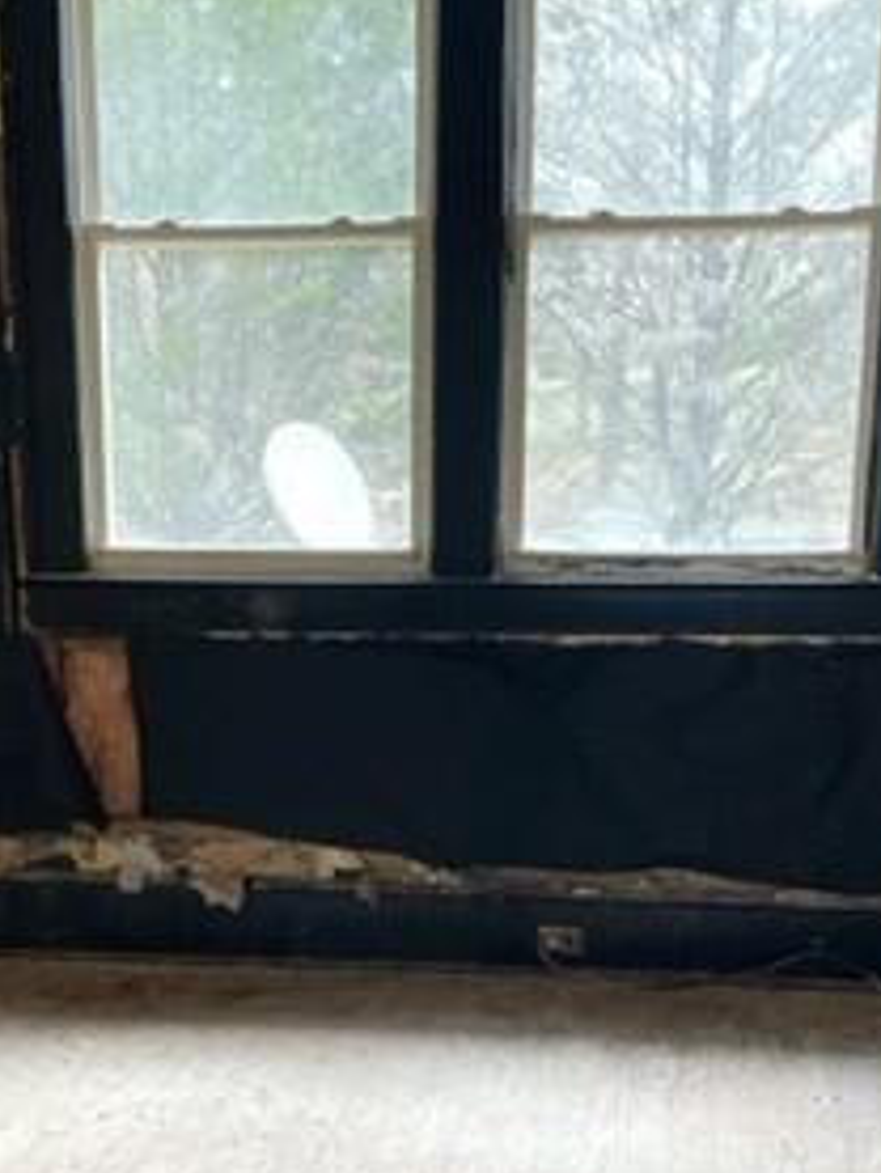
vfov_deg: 31.1
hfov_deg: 24.4
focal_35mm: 60
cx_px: 335
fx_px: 2034
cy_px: 995
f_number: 1.6
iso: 80
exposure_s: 1/121
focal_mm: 4.2
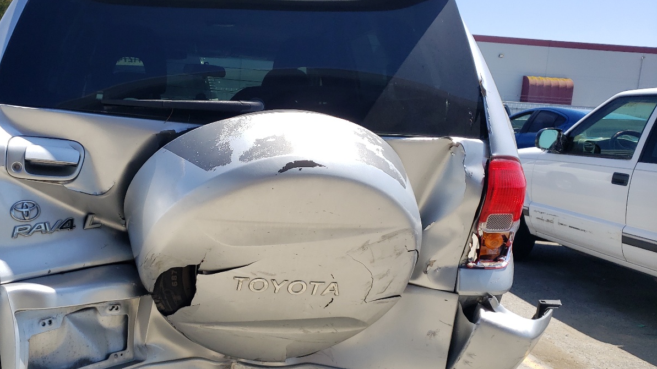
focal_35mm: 38
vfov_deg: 31.1
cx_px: 218
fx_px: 662
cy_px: 214
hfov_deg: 51.8
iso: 50
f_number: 1.5
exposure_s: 1/2500
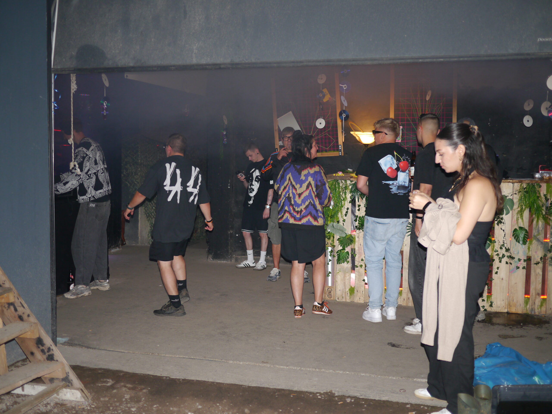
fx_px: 638
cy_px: 207
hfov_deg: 46.8
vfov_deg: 36.0
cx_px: 276
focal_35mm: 40
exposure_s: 1/60
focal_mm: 20
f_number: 1.7
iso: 200
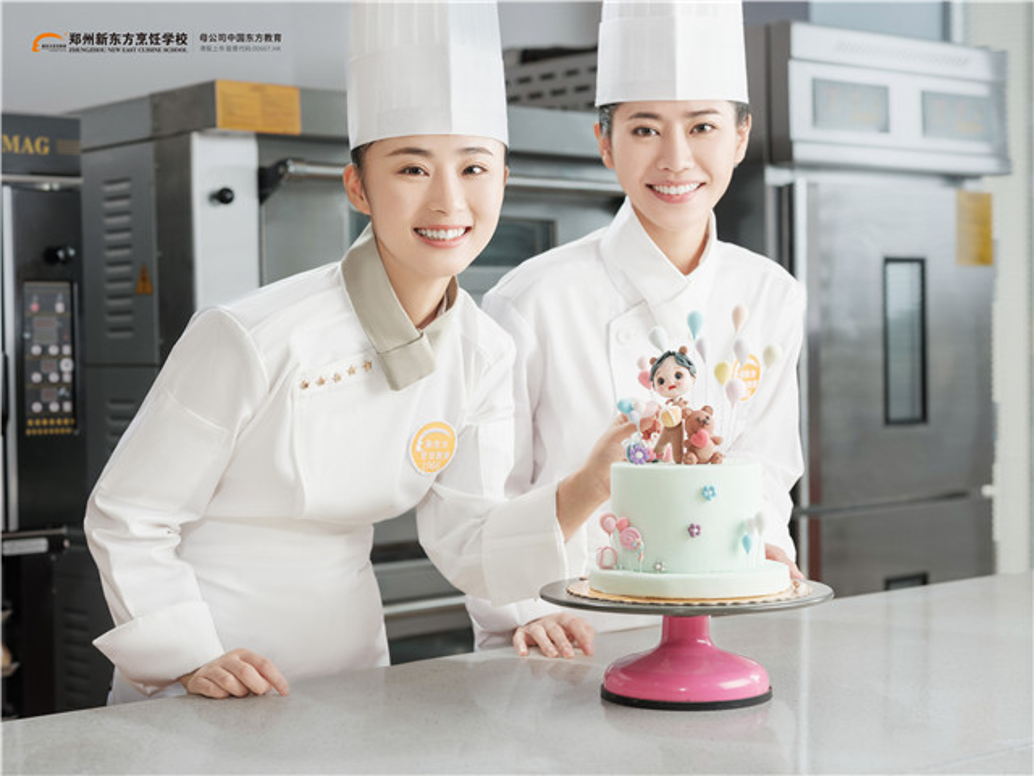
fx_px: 1882
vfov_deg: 23.3
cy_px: 388
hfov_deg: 30.7
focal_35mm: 63
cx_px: 517
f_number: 5
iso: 400
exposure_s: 1/80
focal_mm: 80
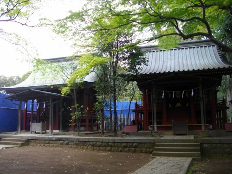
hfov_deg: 56.8
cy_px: 87
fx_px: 214
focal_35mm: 32
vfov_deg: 44.2
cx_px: 116
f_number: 2.9
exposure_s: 1/160
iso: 100
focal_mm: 5.7
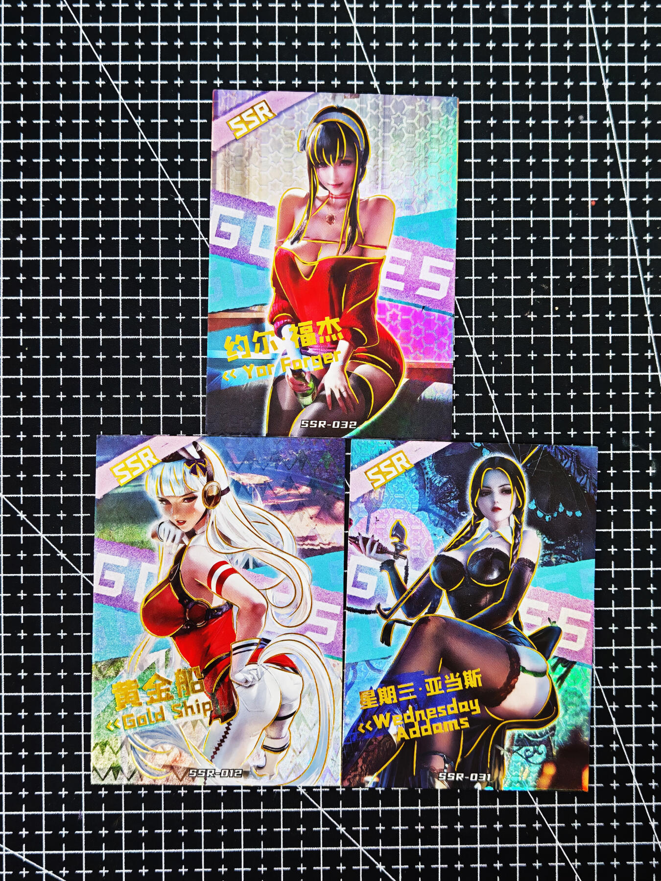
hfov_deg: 26.6
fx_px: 1400
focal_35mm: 55
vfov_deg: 34.9
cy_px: 440
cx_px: 330
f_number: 1.9
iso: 640
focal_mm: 6.67
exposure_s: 1/25
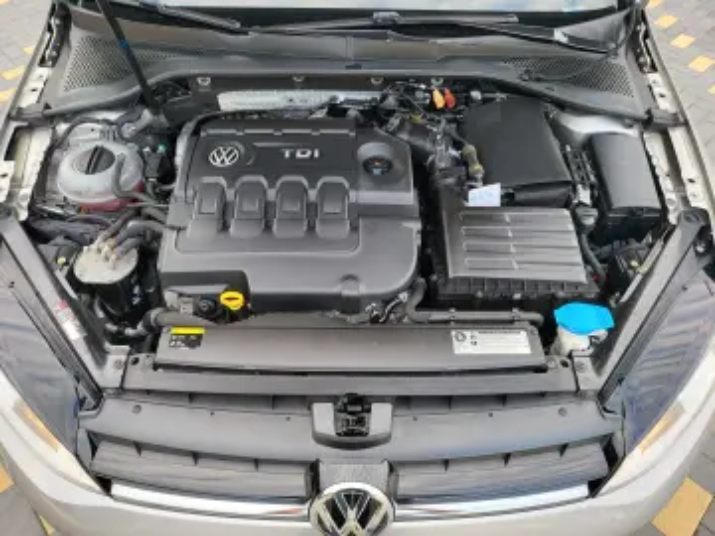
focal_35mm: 24
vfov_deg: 56.8
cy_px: 268
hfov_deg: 71.6
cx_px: 358
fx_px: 496
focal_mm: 5
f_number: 1.8
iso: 40
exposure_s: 1/100
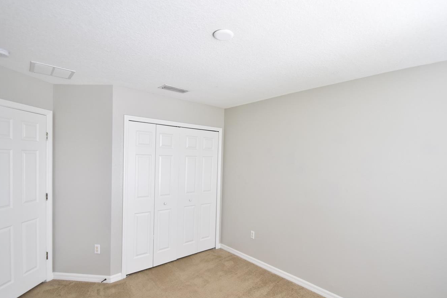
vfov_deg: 67.2
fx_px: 223
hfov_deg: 89.9
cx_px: 237
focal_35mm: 18
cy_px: 164
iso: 800
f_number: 3.5
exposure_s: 1/125
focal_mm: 10
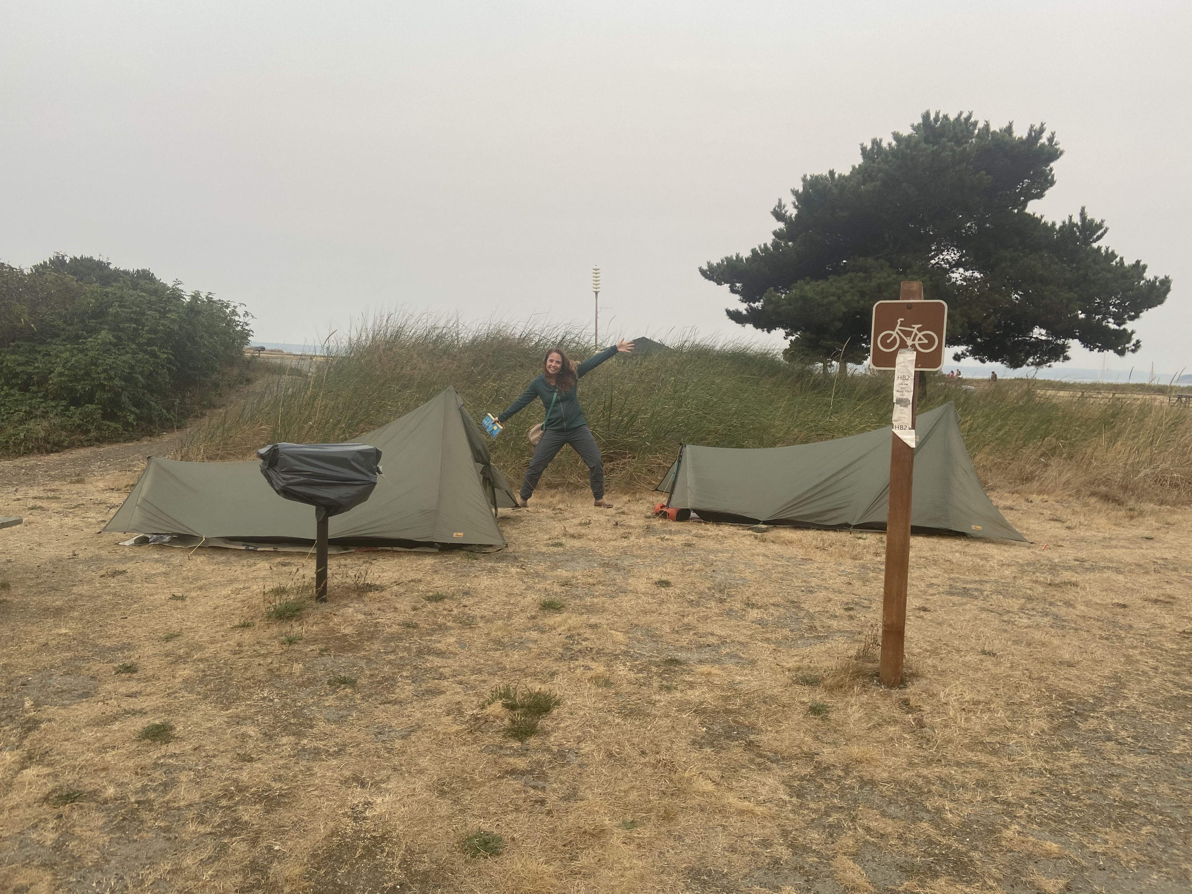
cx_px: 596
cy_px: 447
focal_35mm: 26
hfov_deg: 67.3
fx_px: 895
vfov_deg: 53.1
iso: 50
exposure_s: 1/121
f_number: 1.8
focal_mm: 4.25
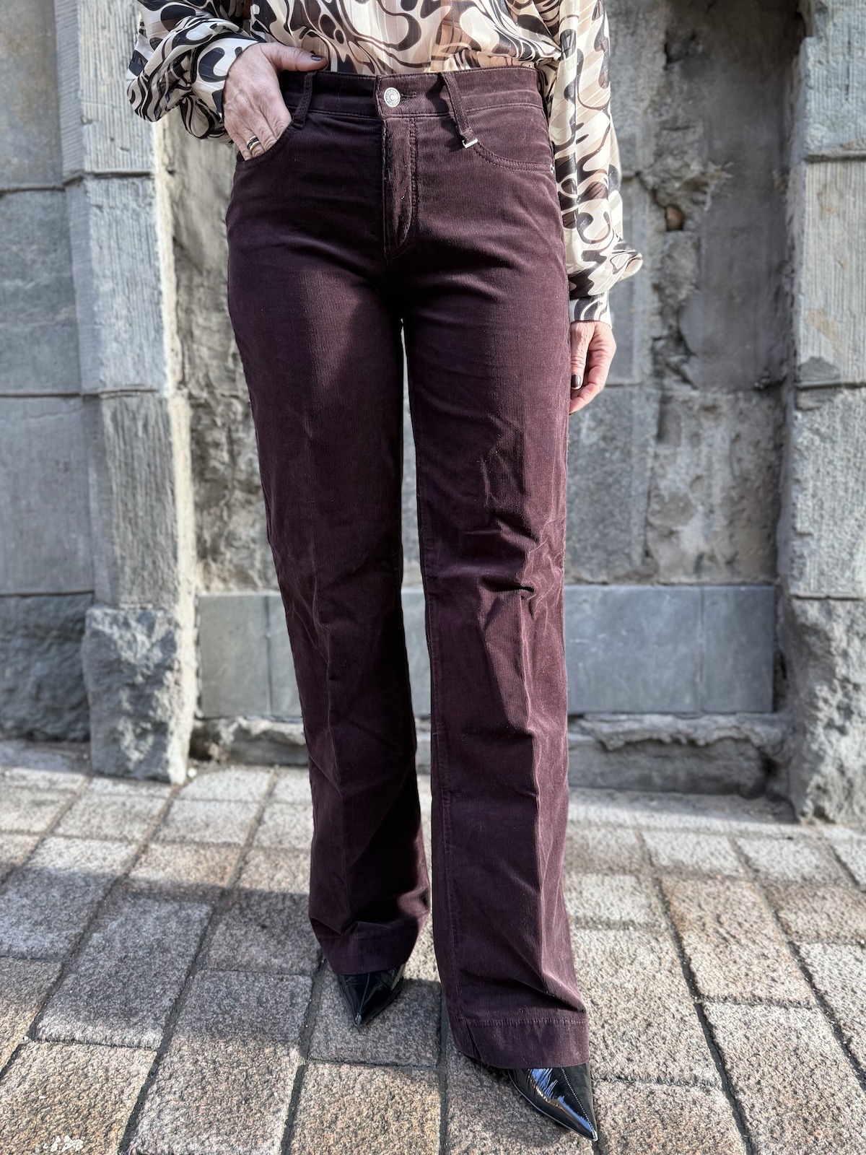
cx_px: 433
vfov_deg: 71.6
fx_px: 801
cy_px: 578
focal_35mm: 24
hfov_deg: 56.8
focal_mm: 6.76
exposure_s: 1/121
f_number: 1.78
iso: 64
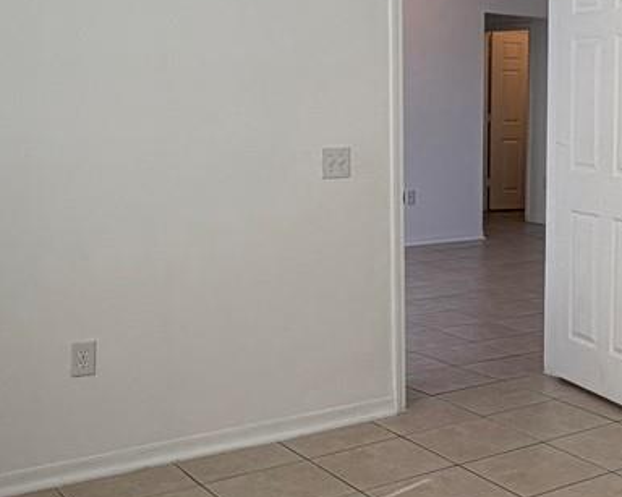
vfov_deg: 26.7
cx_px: 582
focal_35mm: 57
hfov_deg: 31.2
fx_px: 1049
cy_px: 222
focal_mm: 2.22
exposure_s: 1/120
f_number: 2.2
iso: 32
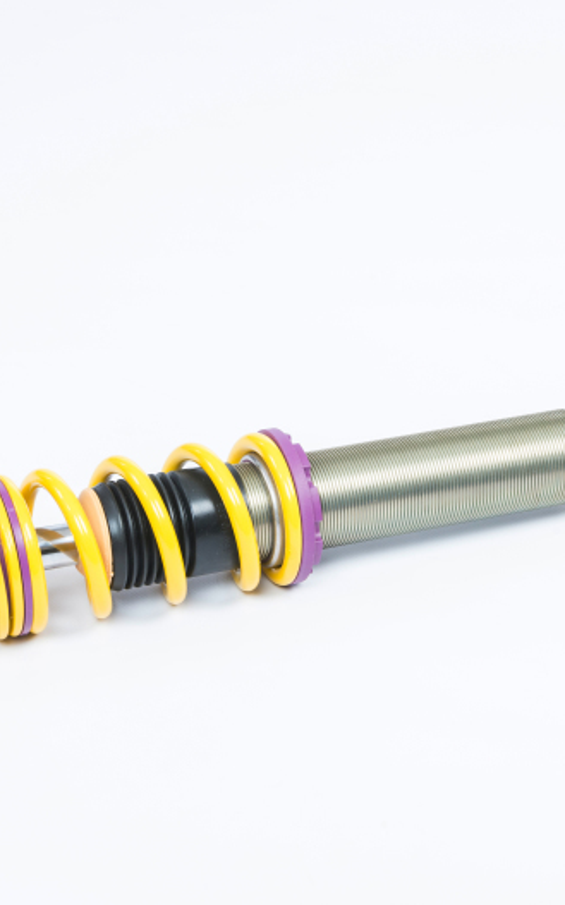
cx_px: 345
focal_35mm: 96
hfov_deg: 13.6
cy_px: 455
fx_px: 2367
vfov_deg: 21.6
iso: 400
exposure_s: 1/200
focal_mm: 62
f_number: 14
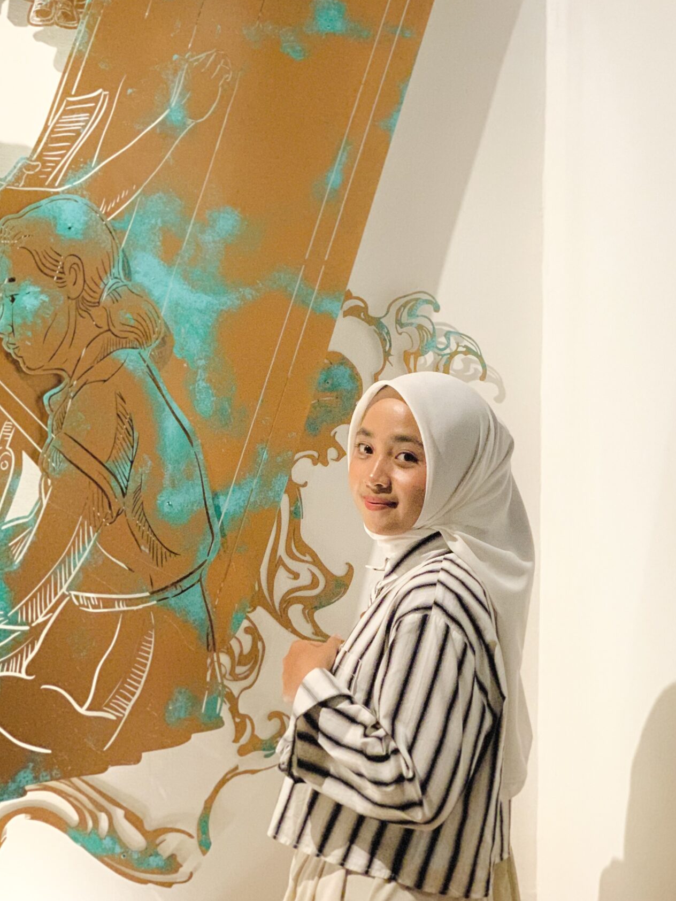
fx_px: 2057
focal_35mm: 79
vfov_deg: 24.5
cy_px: 235
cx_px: 419
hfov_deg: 18.6
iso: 400
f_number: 2.4
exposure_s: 1/50
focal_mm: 6
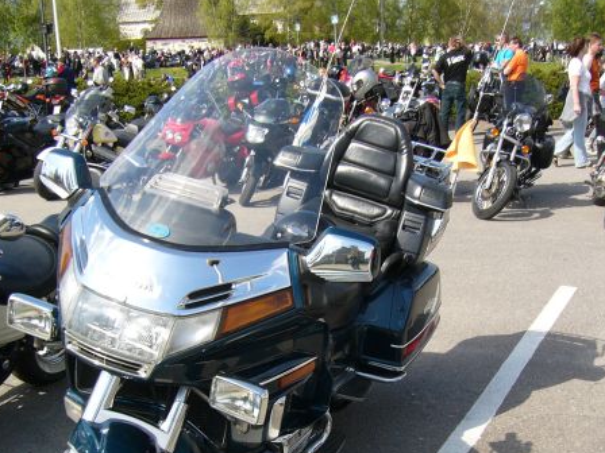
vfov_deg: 28.9
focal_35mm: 50
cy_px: 297
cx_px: 271
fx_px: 874
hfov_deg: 38.1
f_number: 8
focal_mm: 5.8
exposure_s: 1/80
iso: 50
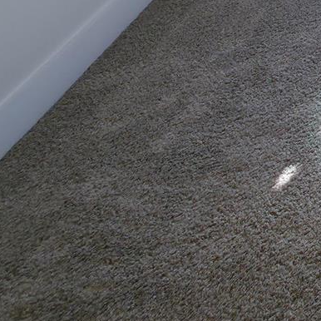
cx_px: 702
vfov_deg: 19.9
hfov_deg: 16.9
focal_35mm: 61
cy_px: -268
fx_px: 640
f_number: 1.9
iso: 25
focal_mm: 2.2
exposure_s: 1/60
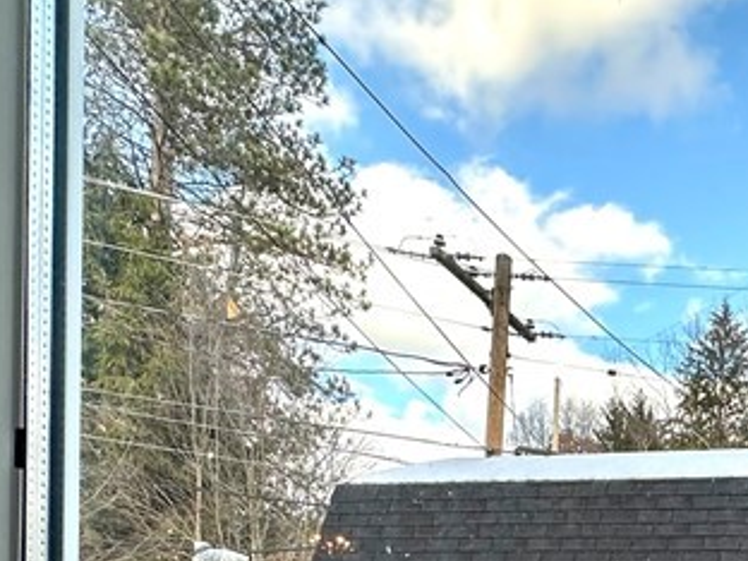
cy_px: 762
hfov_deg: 36.2
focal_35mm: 46
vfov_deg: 26.0
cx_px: 784
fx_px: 994
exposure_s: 1/122
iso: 40
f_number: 2.2
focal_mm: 2.22
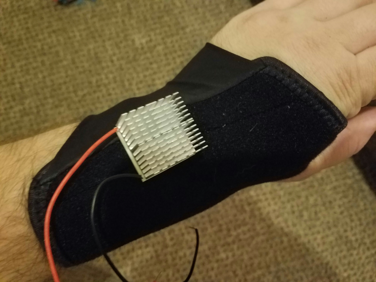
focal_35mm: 26
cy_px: 141
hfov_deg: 67.3
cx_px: 188
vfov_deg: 53.1
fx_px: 282
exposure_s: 1/10
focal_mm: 4.2
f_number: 1.7
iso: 800
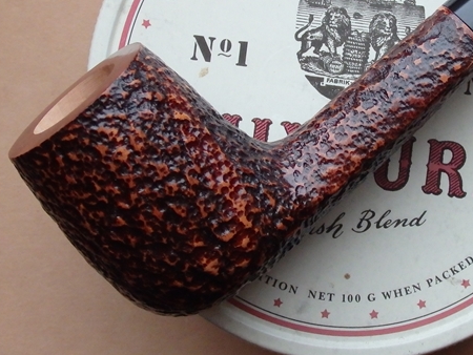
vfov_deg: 18.4
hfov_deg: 24.1
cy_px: 113
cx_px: 365
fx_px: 1094
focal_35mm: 80
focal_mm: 8
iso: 1000
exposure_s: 1/50
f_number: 3.8
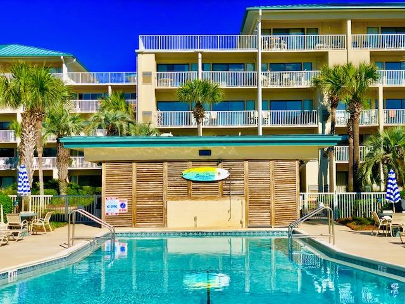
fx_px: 608
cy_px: 152
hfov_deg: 36.8
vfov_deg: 28.0
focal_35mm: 52
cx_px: 202
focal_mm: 6
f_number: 2.4
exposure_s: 1/1845
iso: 16
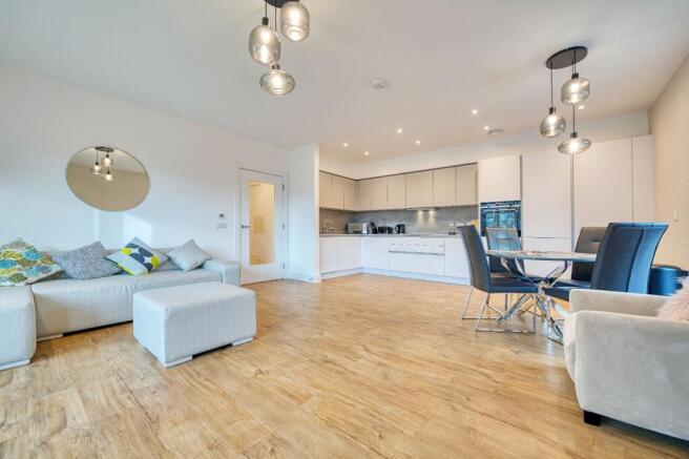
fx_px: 268
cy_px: 230
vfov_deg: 81.2
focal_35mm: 14
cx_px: 344
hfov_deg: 104.3
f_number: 2.8
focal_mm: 14
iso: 125
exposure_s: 1/30
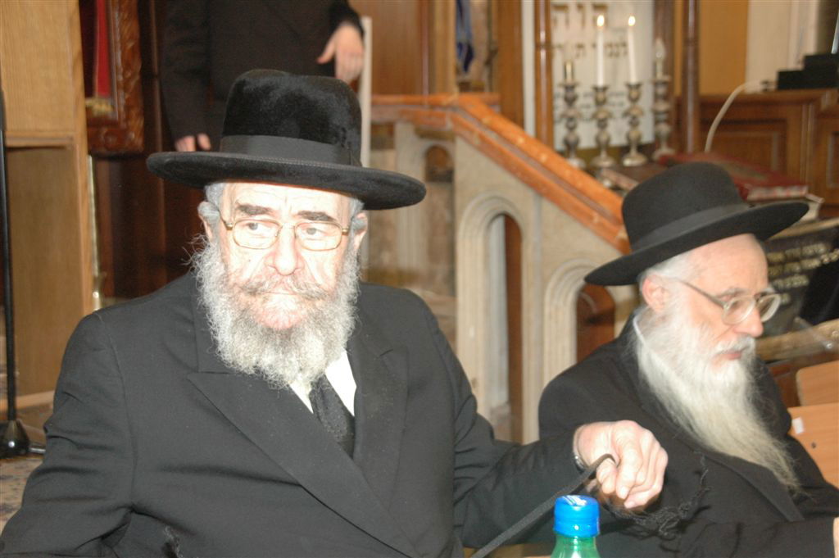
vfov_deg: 22.6
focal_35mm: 60
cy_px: 279
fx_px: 1397
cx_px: 420
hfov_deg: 33.4
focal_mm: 40
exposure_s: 1/60
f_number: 5.6
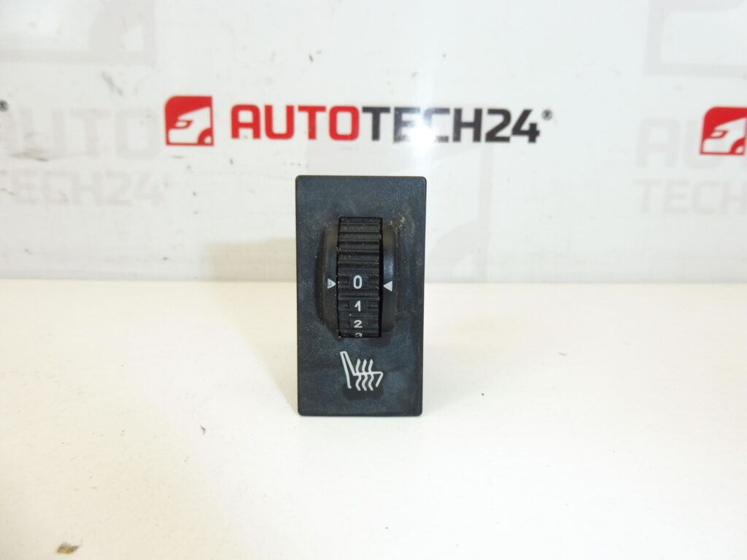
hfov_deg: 69.4
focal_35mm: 25
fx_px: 539
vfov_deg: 54.9
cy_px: 280
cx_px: 374
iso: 200
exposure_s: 1/100
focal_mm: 4.4
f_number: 4
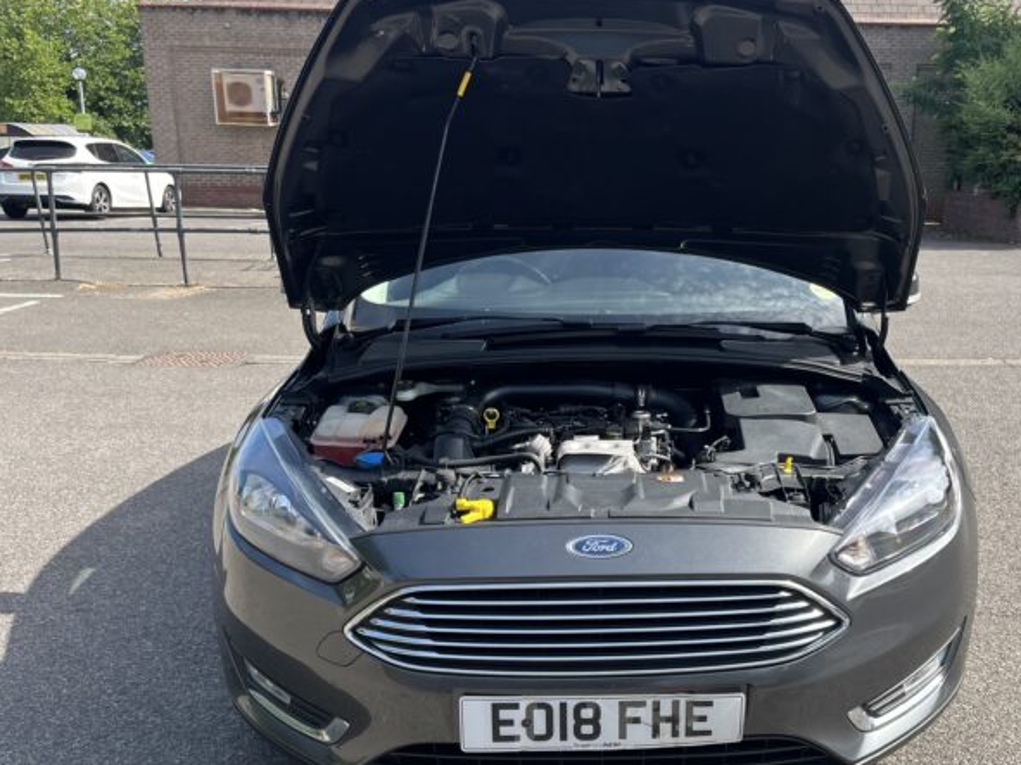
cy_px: 439
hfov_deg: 51.6
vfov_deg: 40.6
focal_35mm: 35
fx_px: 1032
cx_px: 684
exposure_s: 1/1096
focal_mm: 5.1
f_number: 1.6
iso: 50
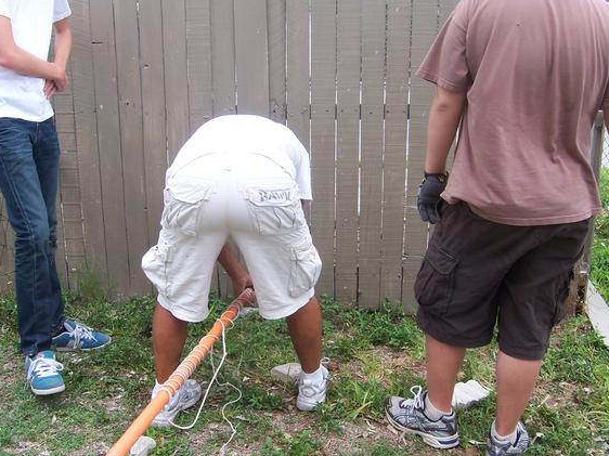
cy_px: 252
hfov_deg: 45.8
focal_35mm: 41
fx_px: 721
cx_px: 282
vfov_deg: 35.1
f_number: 4.8
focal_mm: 6
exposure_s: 1/180
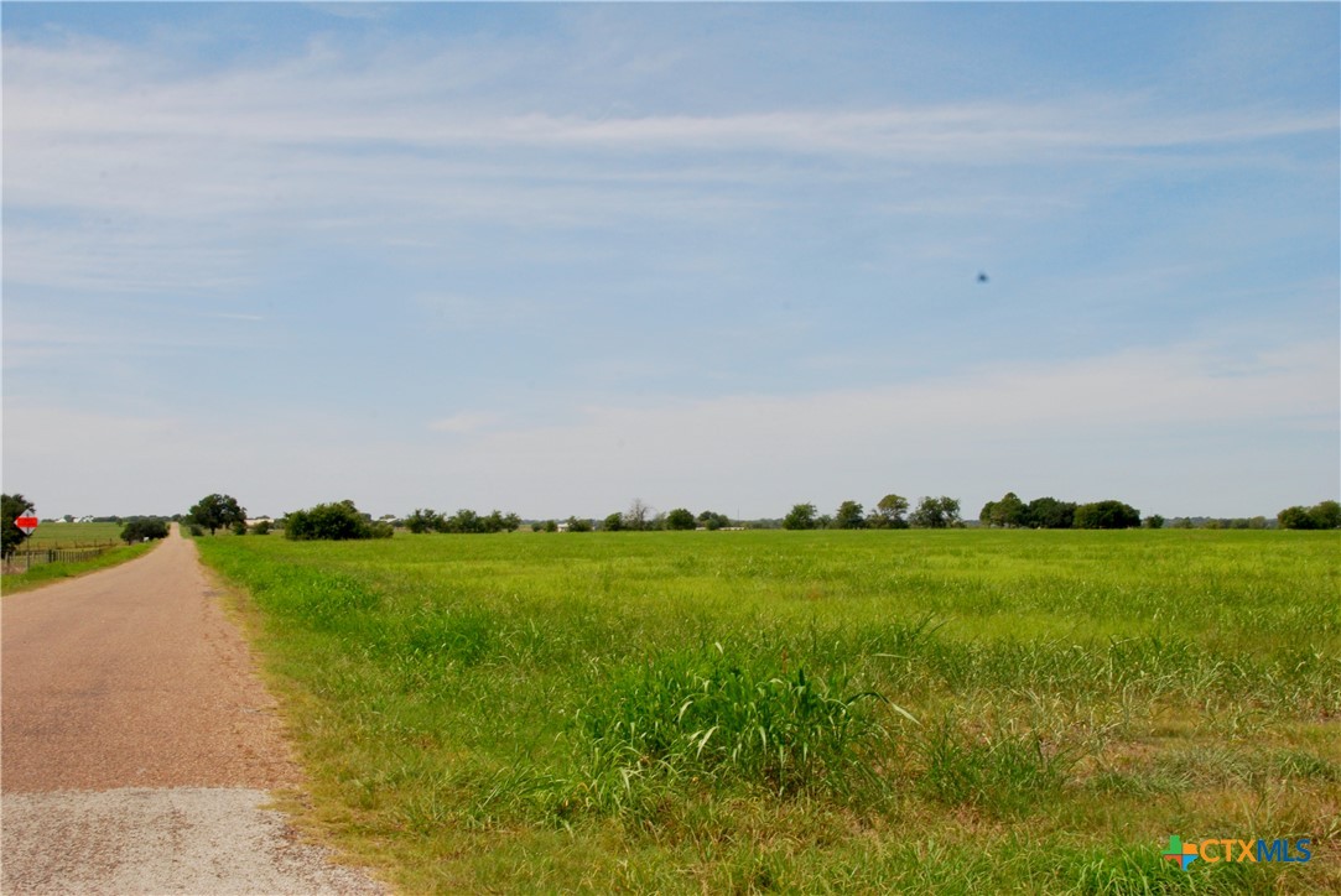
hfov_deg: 44.9
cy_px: 448
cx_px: 670
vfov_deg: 30.9
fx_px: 1622
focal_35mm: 44
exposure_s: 1/200
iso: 400
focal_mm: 29
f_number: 20
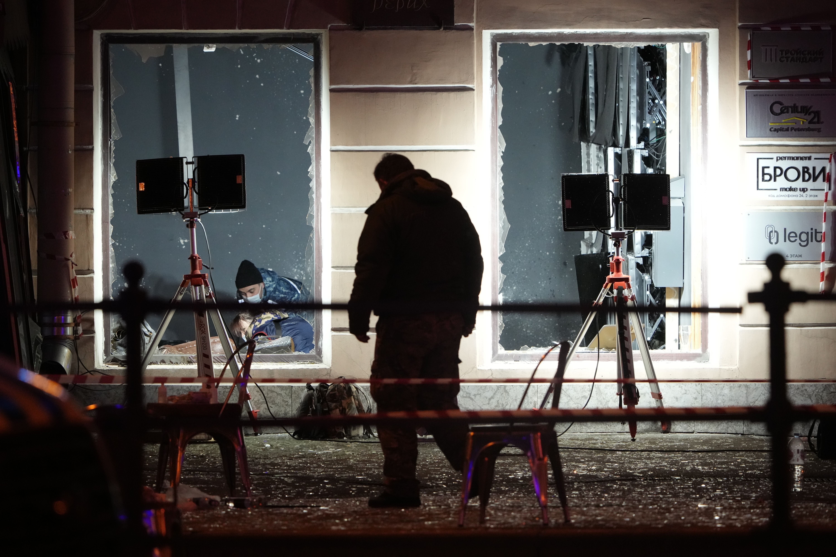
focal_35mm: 353
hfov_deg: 5.8
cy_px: 278
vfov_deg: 3.9
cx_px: 418
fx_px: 8197
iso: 5000
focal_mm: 353
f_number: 6.3
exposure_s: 1/160
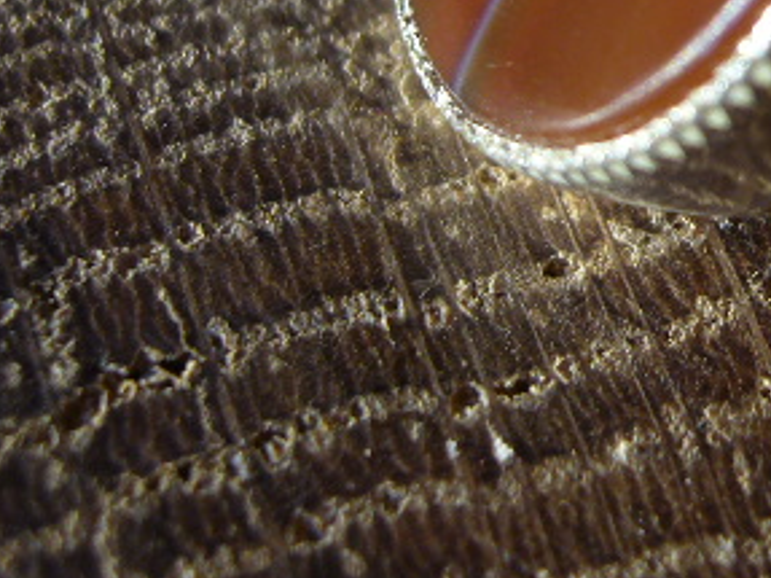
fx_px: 1737
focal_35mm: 78
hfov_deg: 24.3
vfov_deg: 18.4
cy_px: -13
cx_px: 709
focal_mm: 5.8
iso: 80
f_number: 2.8
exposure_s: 1/60
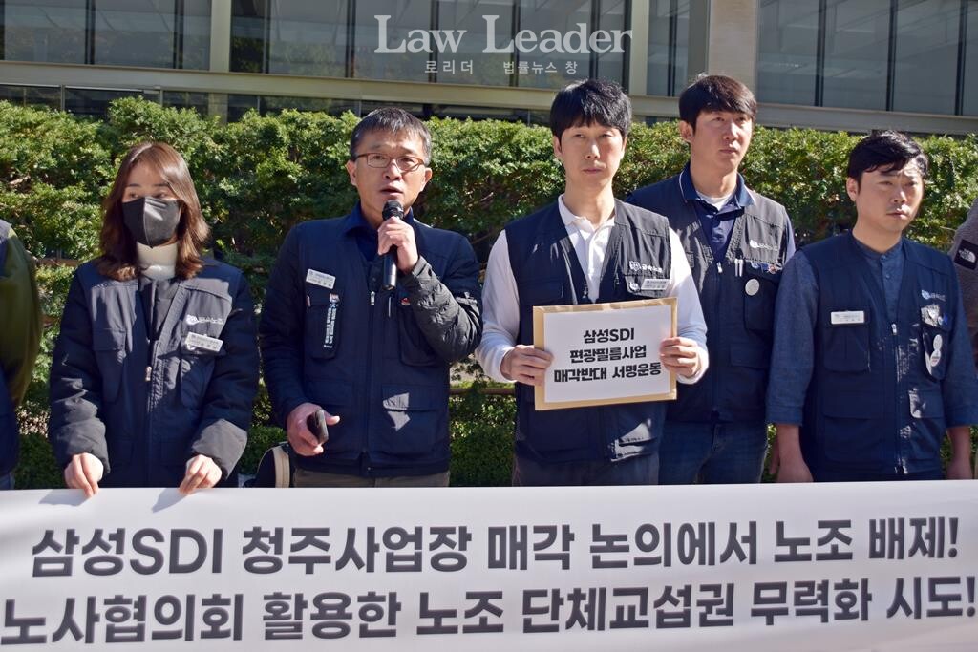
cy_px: 326
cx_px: 489
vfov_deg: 36.9
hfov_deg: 53.1
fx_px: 978
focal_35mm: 36
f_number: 4
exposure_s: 1/640
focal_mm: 24
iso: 100
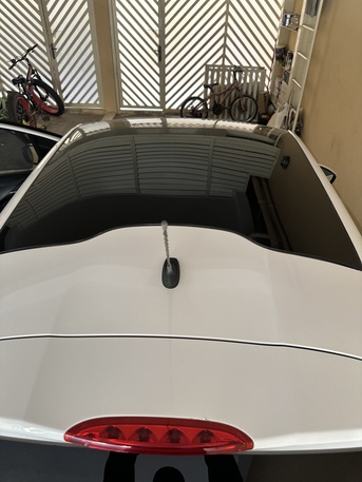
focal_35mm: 24
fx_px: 334
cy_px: 241
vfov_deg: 71.6
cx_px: 181
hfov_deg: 56.8
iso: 160
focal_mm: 6.86
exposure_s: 1/121
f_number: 1.78
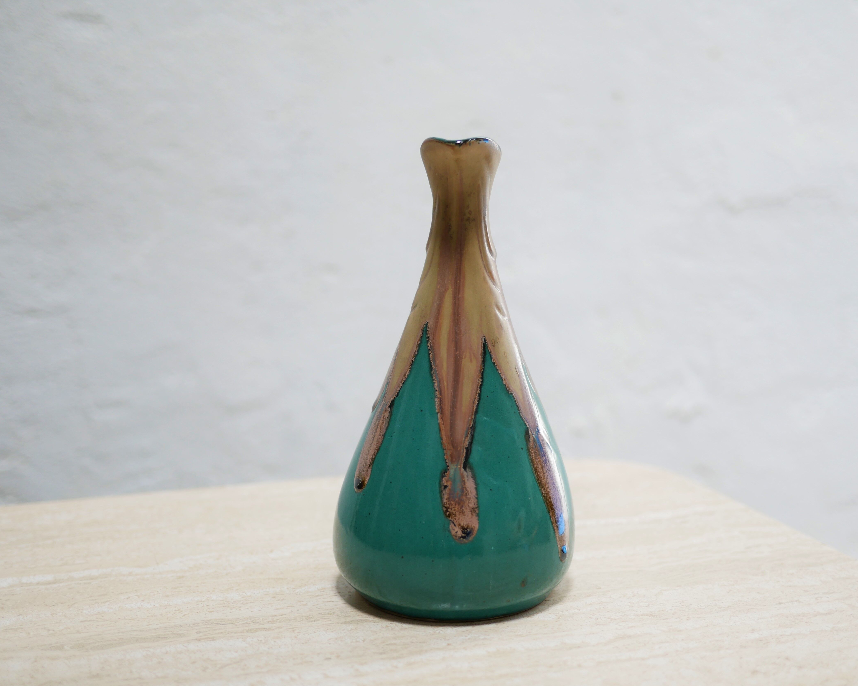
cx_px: 450
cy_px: 341
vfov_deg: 35.7
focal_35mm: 42
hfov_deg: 43.8
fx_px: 1067
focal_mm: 20
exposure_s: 1/100
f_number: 1.7
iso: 200
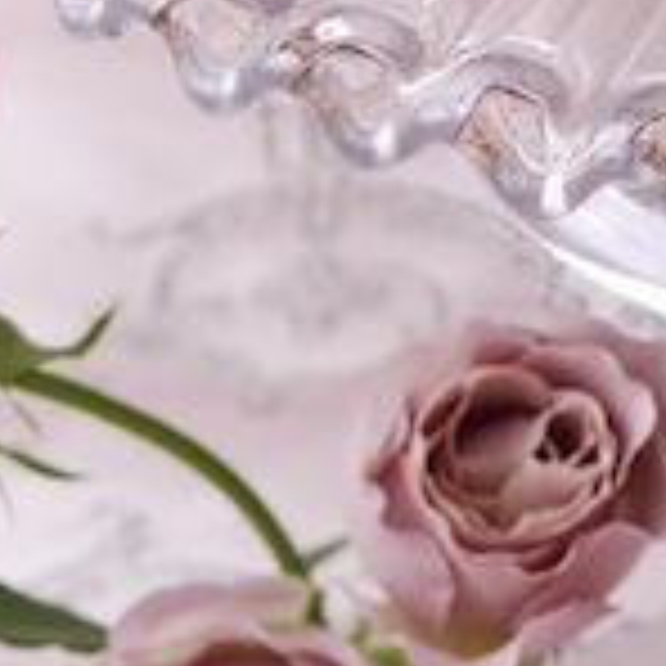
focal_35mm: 630
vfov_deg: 2.8
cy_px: 63
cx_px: 1476
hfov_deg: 2.8
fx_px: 13713
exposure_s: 1/160
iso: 320
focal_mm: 110
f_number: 7.1
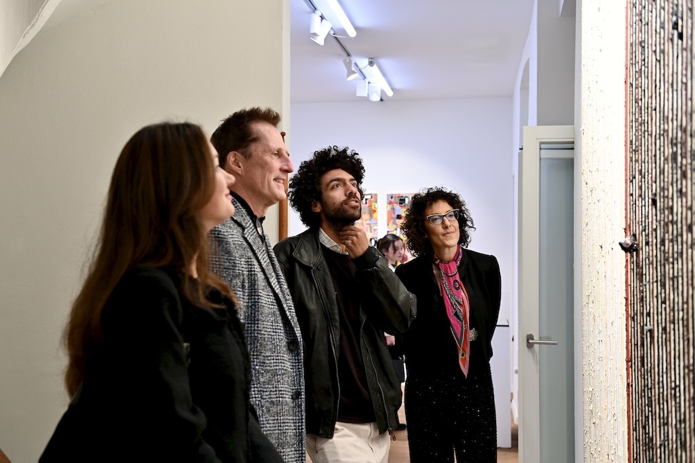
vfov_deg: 30.5
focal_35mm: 44
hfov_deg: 44.5
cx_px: 348
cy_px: 232
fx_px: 850
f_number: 3.5
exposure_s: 1/100
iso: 500
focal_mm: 44
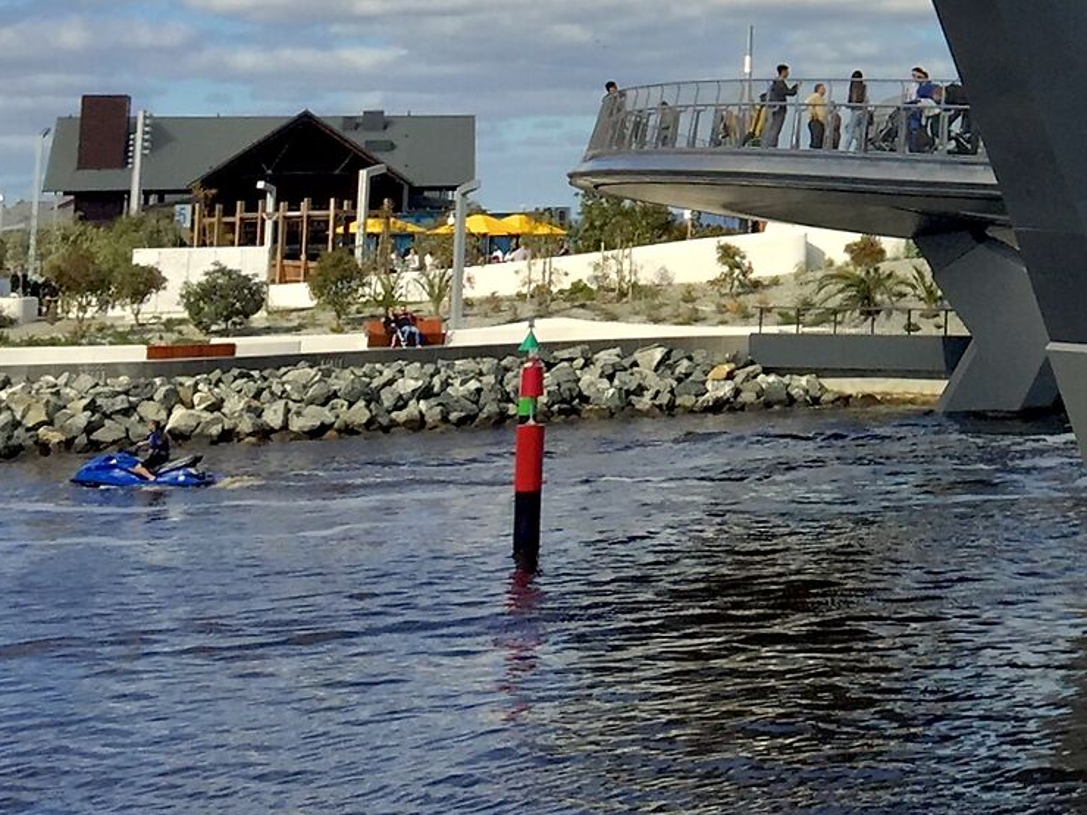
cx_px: 1393
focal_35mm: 94
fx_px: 2952
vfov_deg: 14.9
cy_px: -278
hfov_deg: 19.3
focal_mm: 4.15
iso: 32
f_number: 2.2
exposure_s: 1/2326
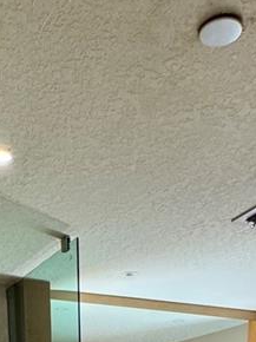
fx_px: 573
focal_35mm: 58
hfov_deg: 25.0
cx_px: 73
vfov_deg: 22.5
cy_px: 590
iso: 320
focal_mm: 2.22
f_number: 2.2
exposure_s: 1/60
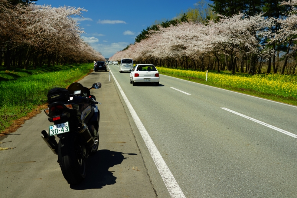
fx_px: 355
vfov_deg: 31.2
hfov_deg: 45.4
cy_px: 99
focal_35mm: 43
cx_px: 148
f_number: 9.5
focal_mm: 43
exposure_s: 1/90
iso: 100
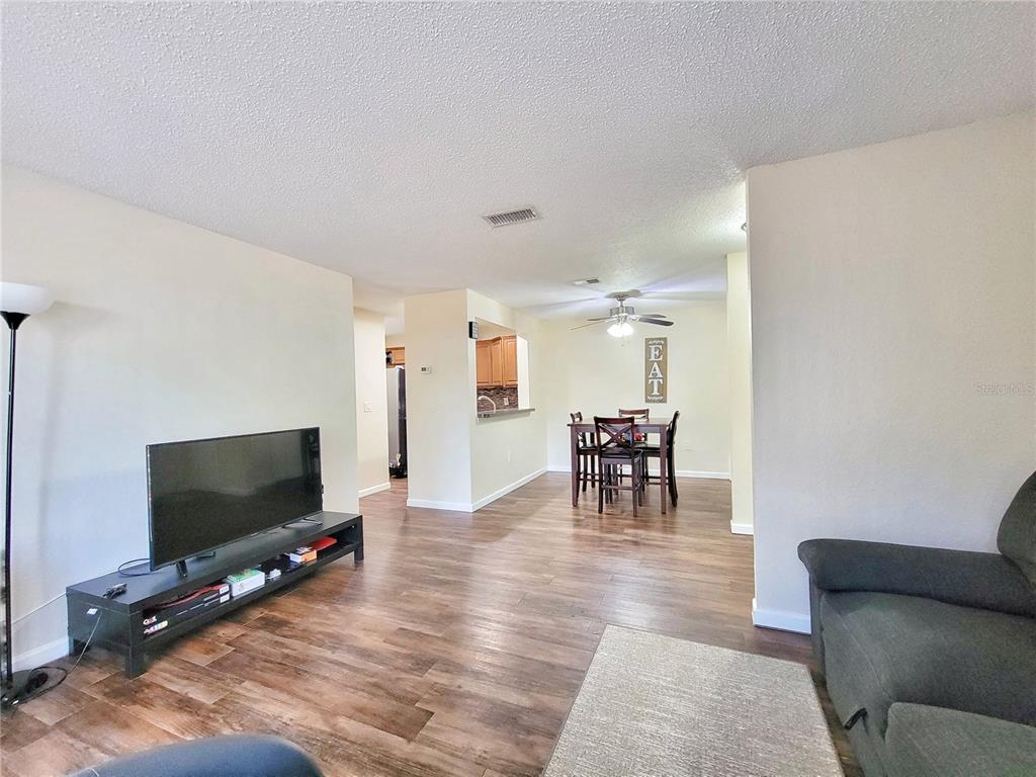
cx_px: 518
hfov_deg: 106.2
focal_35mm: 13
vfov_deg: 89.9
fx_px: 389
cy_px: 388
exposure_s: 1/30
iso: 500
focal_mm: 2.2
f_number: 2.2
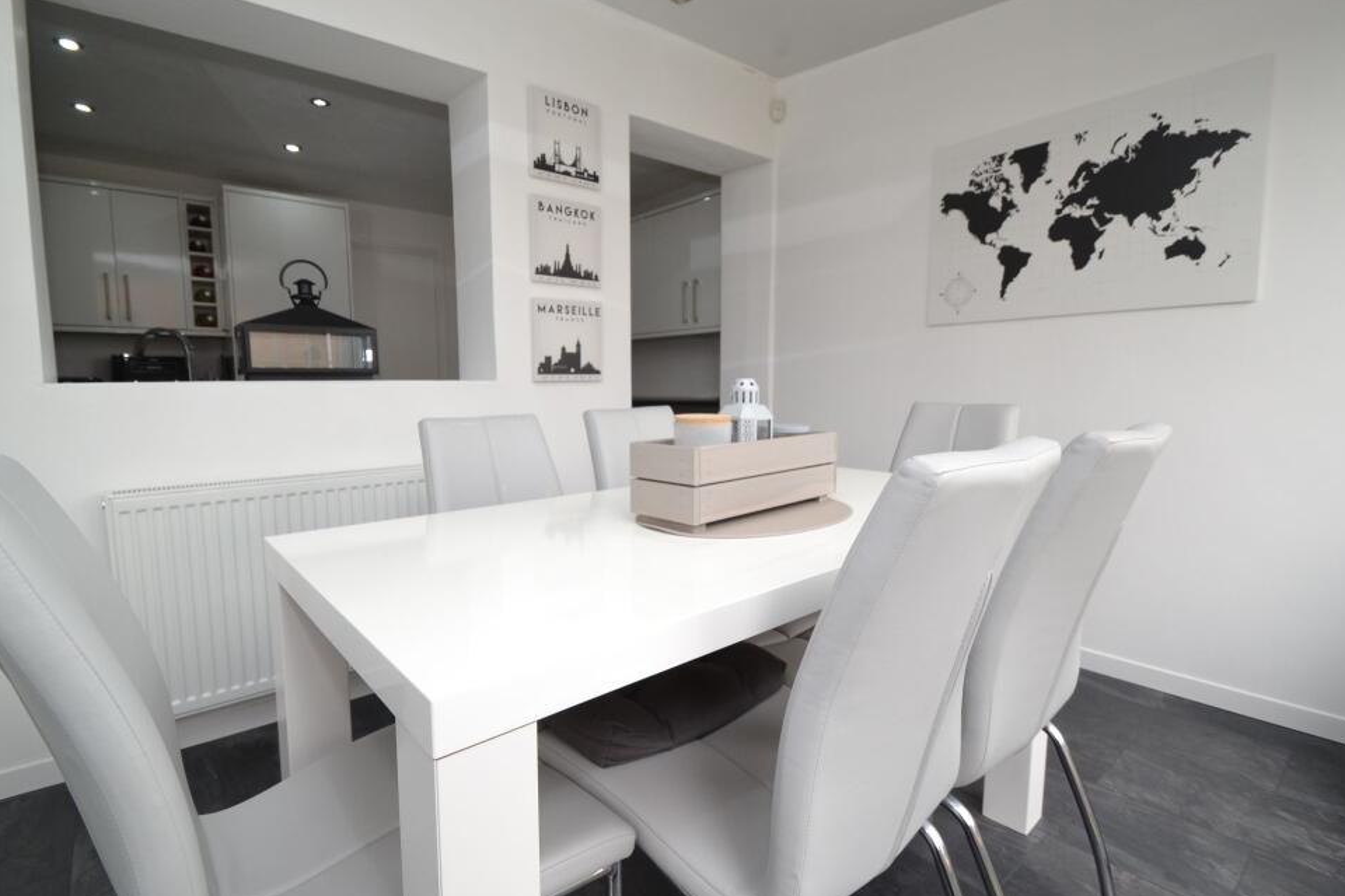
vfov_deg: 73.7
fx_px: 598
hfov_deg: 96.7
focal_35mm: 16
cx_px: 646
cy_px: 442
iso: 400
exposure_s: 1/125
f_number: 5.6
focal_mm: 10
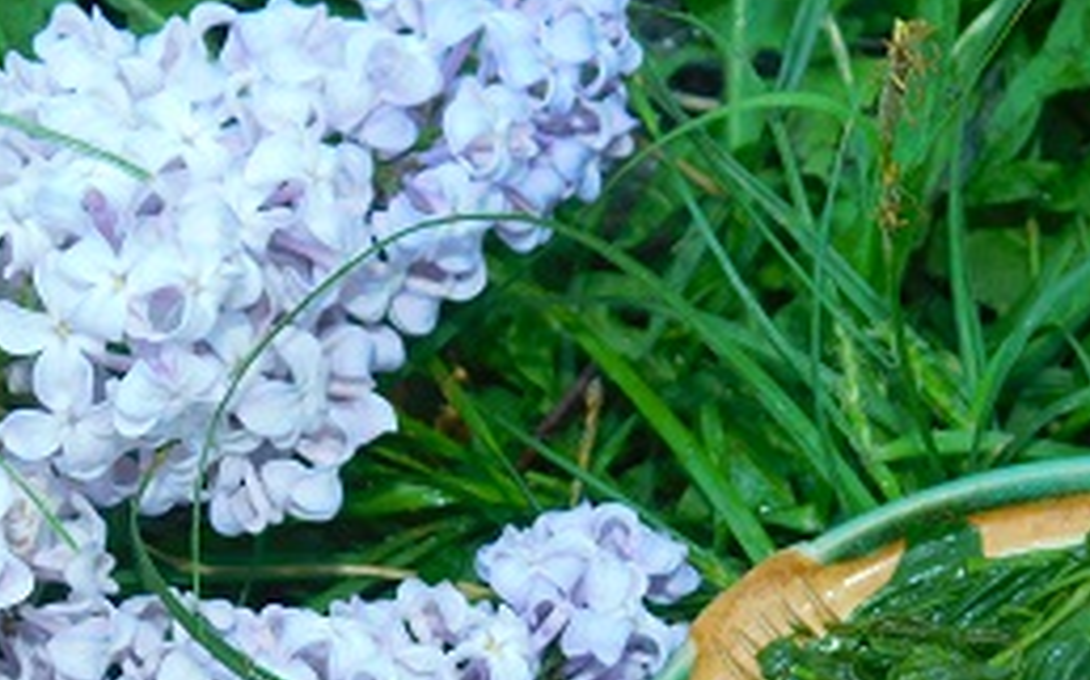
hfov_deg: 18.8
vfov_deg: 11.5
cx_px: 604
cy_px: 849
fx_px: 3296
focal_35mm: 111
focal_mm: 8
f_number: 7.4
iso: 200
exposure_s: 1/30
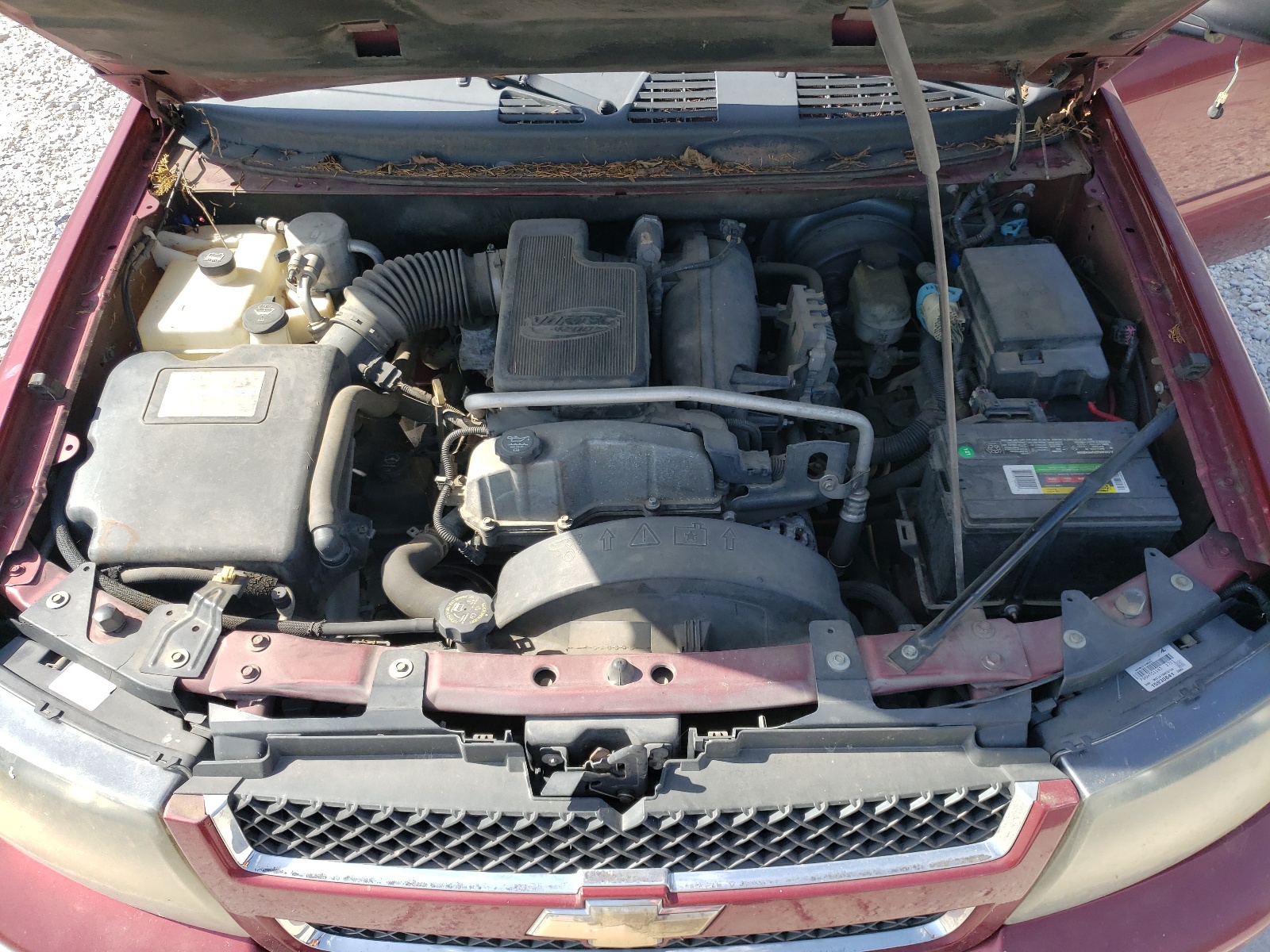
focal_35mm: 26
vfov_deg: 53.1
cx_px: 635
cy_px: 476
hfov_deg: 67.3
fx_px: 954
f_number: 1.5
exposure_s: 1/909
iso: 50
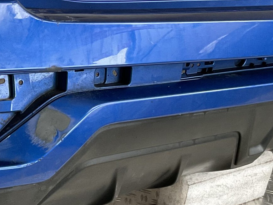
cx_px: 6
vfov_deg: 17.4
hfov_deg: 22.2
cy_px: 88
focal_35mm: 85
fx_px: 670
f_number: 1.8
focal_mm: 3
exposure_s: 1/50
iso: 160
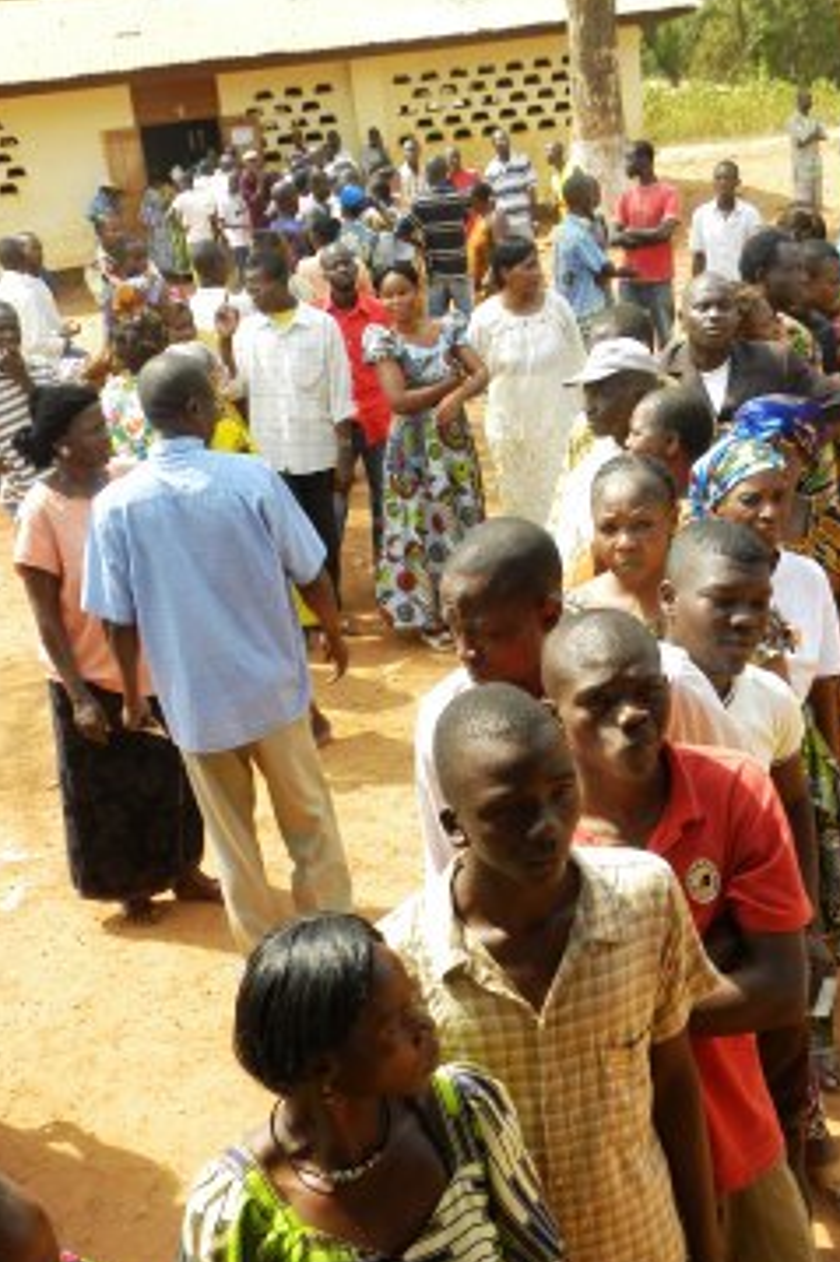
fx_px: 1681
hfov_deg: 28.0
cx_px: 460
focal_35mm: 48
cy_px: 749
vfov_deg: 41.0
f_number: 4
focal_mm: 6.6
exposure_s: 1/150
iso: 64
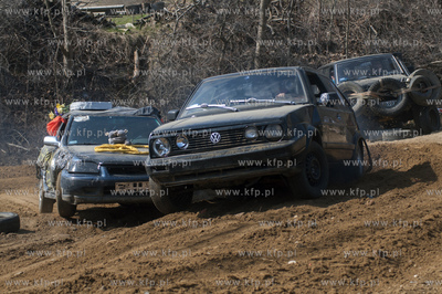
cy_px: 147
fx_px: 1380
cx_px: 221
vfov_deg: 12.2
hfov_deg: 18.2
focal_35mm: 112
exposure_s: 1/750
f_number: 6.7
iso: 400
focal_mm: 75
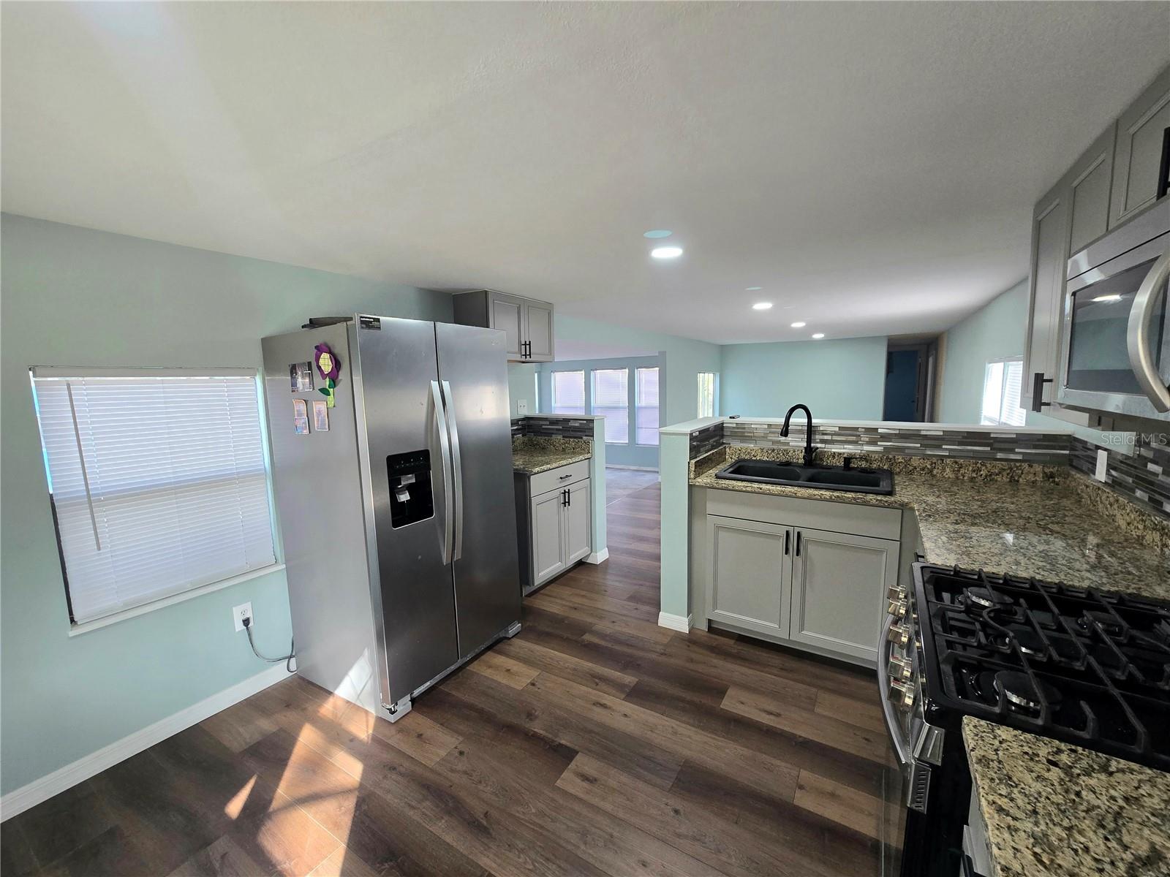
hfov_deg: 106.2
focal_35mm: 13
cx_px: 585
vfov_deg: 89.9
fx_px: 439
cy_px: 438
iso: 160
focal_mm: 2.2
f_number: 2.2
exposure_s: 1/60.2
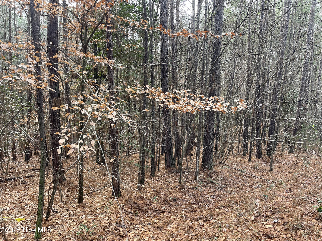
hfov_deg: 69.4
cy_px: 120
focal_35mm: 25
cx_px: 161
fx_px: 233
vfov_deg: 54.9
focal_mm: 5.1
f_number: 1.6
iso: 64
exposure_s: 1/121
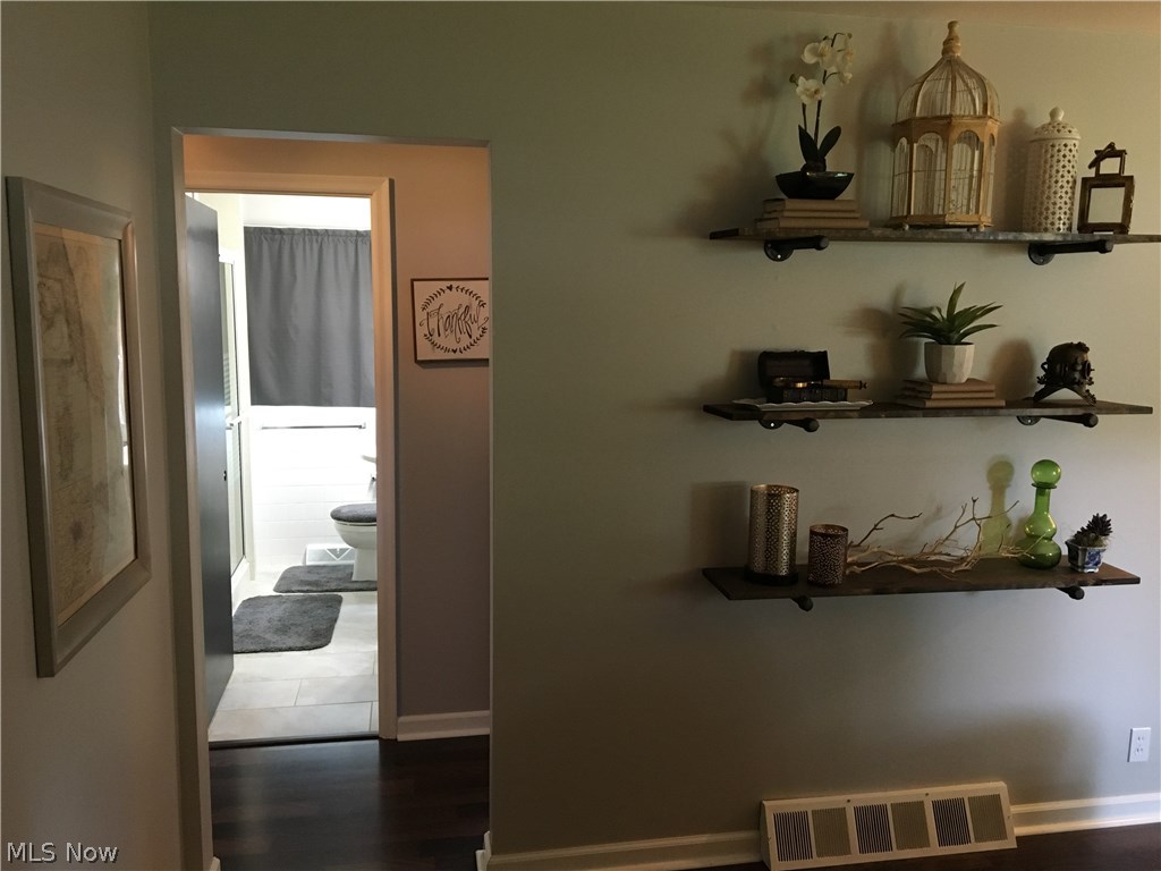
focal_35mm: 29
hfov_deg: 61.7
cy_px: 436
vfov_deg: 48.2
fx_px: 973
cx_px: 580
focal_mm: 4.15
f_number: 2.2
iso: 200
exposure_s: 1/24
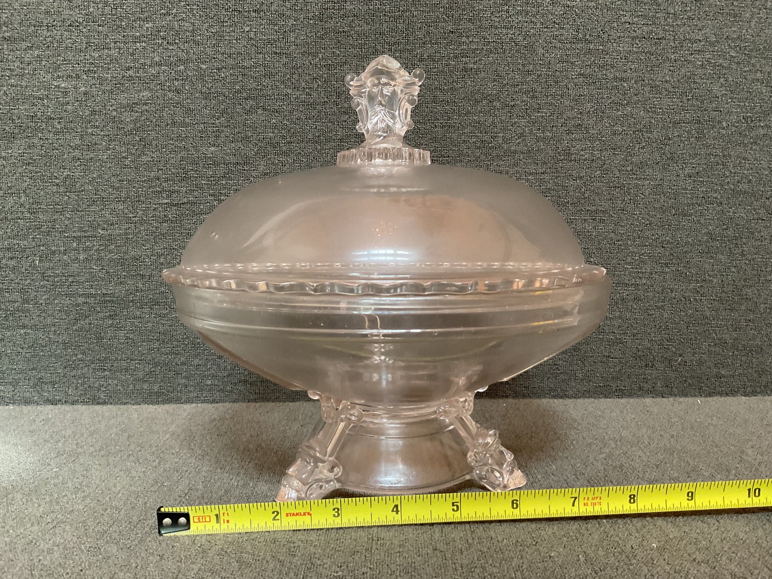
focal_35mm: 29
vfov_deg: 48.2
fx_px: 647
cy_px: 290
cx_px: 386
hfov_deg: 61.7
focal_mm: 3
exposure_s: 1/50
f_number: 1.8
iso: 160
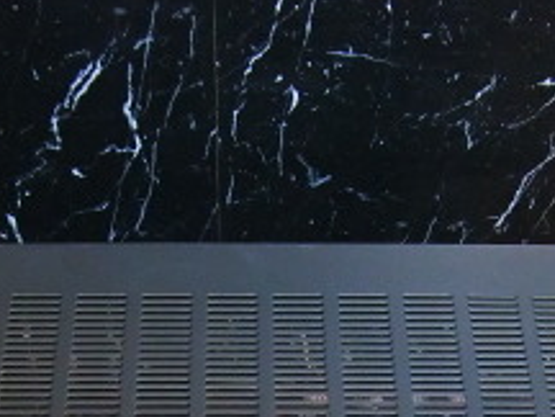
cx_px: 288
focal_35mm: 98
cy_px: 605
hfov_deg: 20.0
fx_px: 1571
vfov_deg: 14.2
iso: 320
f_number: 2.7
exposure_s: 1/60
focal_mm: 5.8
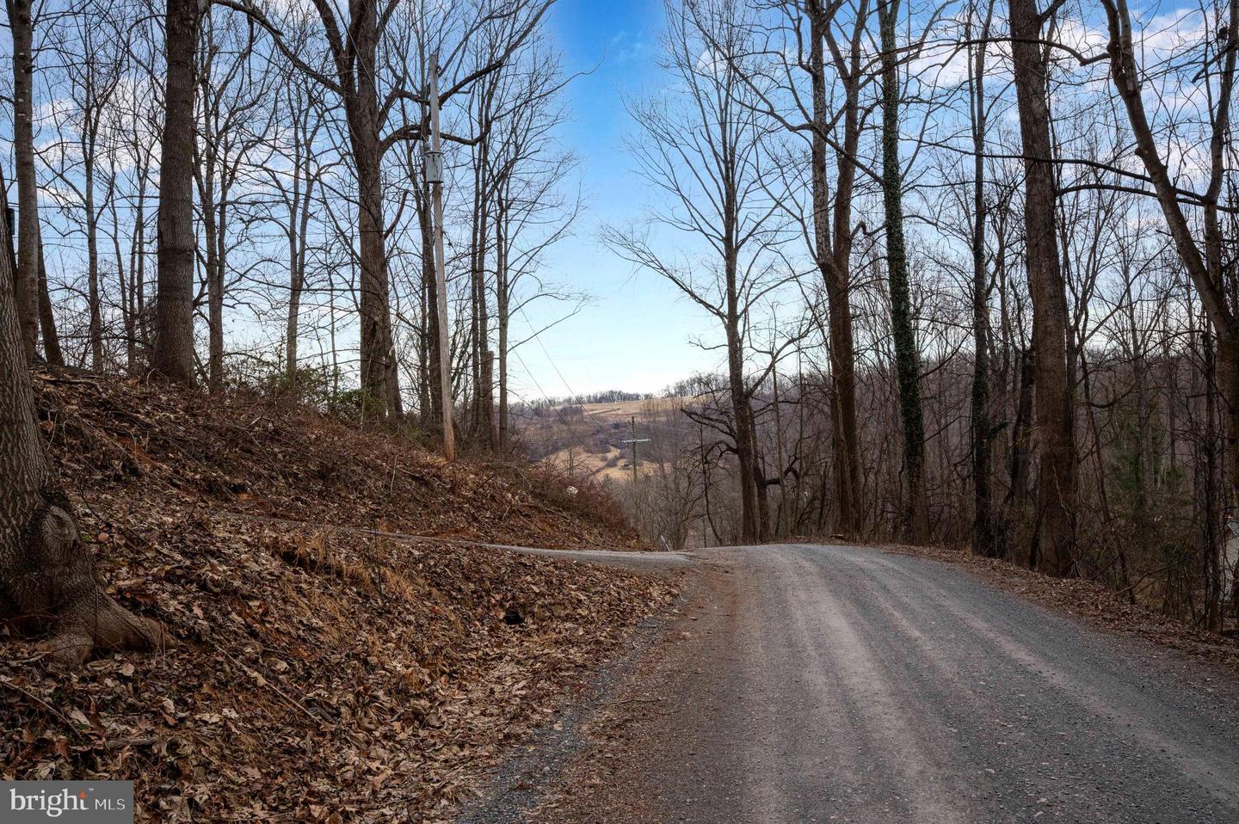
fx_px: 1032
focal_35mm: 30
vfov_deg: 43.5
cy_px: 412
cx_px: 620
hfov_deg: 62.0
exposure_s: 1/400
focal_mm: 30
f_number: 11
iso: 1000
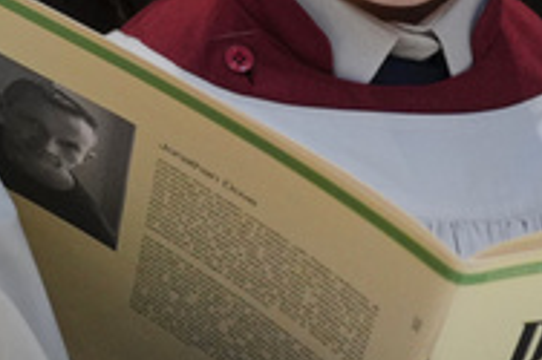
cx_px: -839
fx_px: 1971
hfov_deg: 12.0
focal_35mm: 131
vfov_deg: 9.5
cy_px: -449
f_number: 2.8
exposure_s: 1/80
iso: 1600
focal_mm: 24
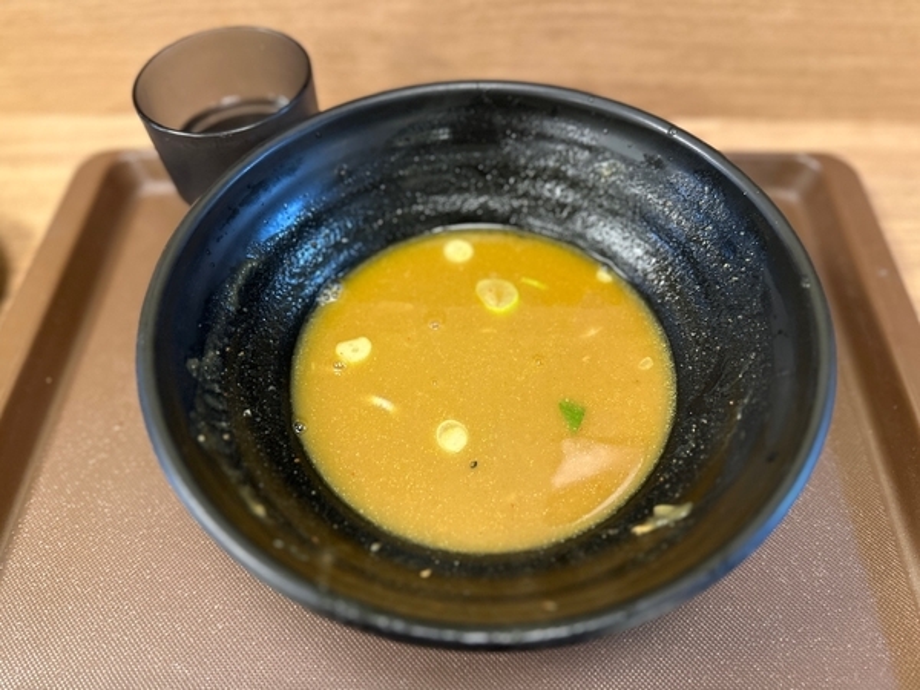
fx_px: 638
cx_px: 460
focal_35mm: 24
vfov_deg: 56.8
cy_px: 345
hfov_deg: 71.6
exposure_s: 1/50
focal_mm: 6.86
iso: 320
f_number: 1.78
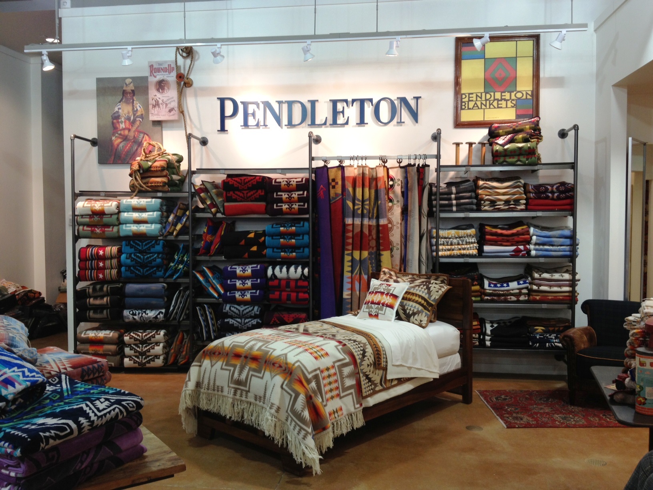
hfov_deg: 52.6
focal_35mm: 35
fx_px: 660
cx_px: 326
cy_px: 245
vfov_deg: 40.7
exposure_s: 1/24
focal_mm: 4.28
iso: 50
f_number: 2.4
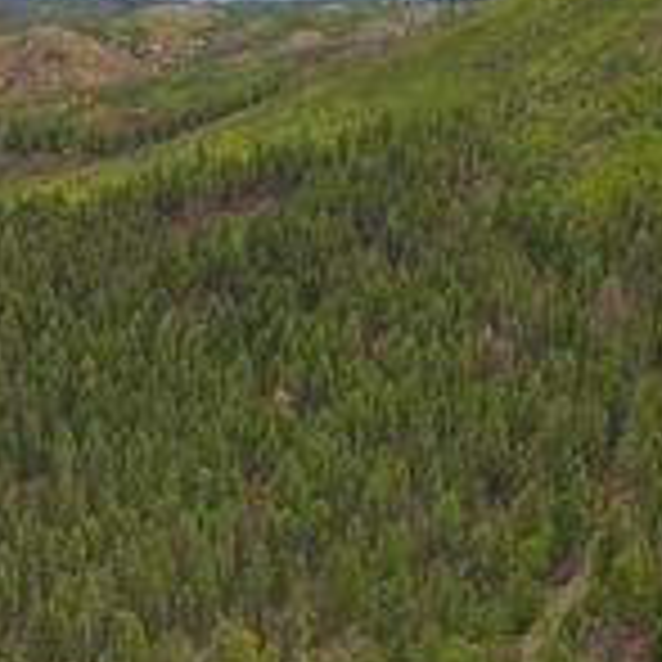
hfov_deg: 21.9
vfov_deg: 21.2
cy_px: 700
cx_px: 144
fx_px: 1688
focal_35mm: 78
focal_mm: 4.7
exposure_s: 1/268
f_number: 2.2
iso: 100
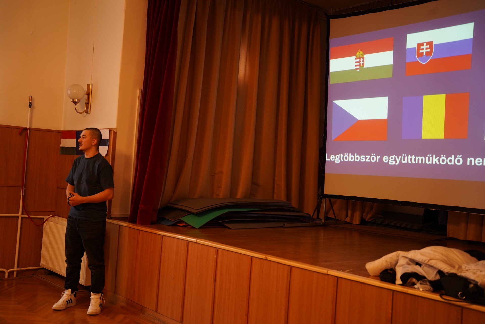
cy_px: 162
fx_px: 536
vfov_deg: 33.6
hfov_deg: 48.7
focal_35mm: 40
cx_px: 242
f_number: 2.8
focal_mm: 39.8
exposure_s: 1/40
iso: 500
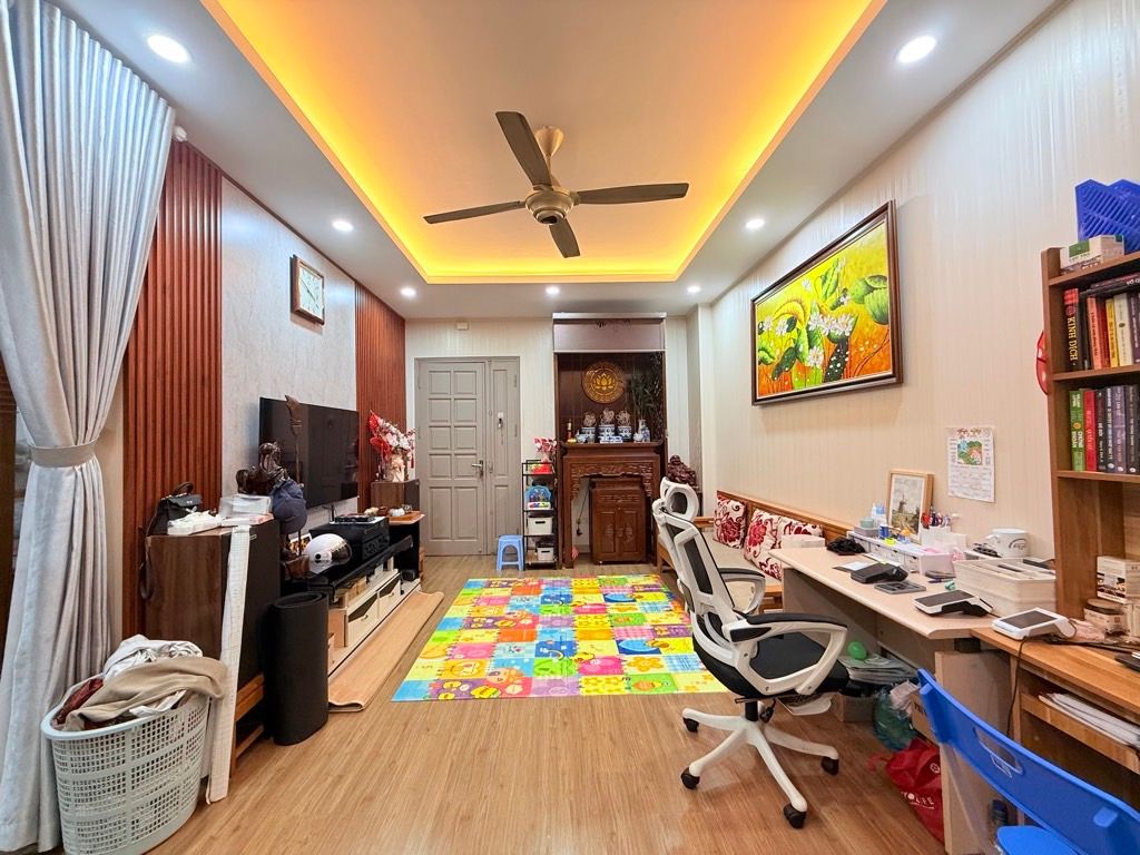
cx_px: 570
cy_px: 428
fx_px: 461
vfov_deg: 85.7
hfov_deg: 102.1
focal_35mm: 14
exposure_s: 1/100
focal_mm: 2.22
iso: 160
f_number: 2.2
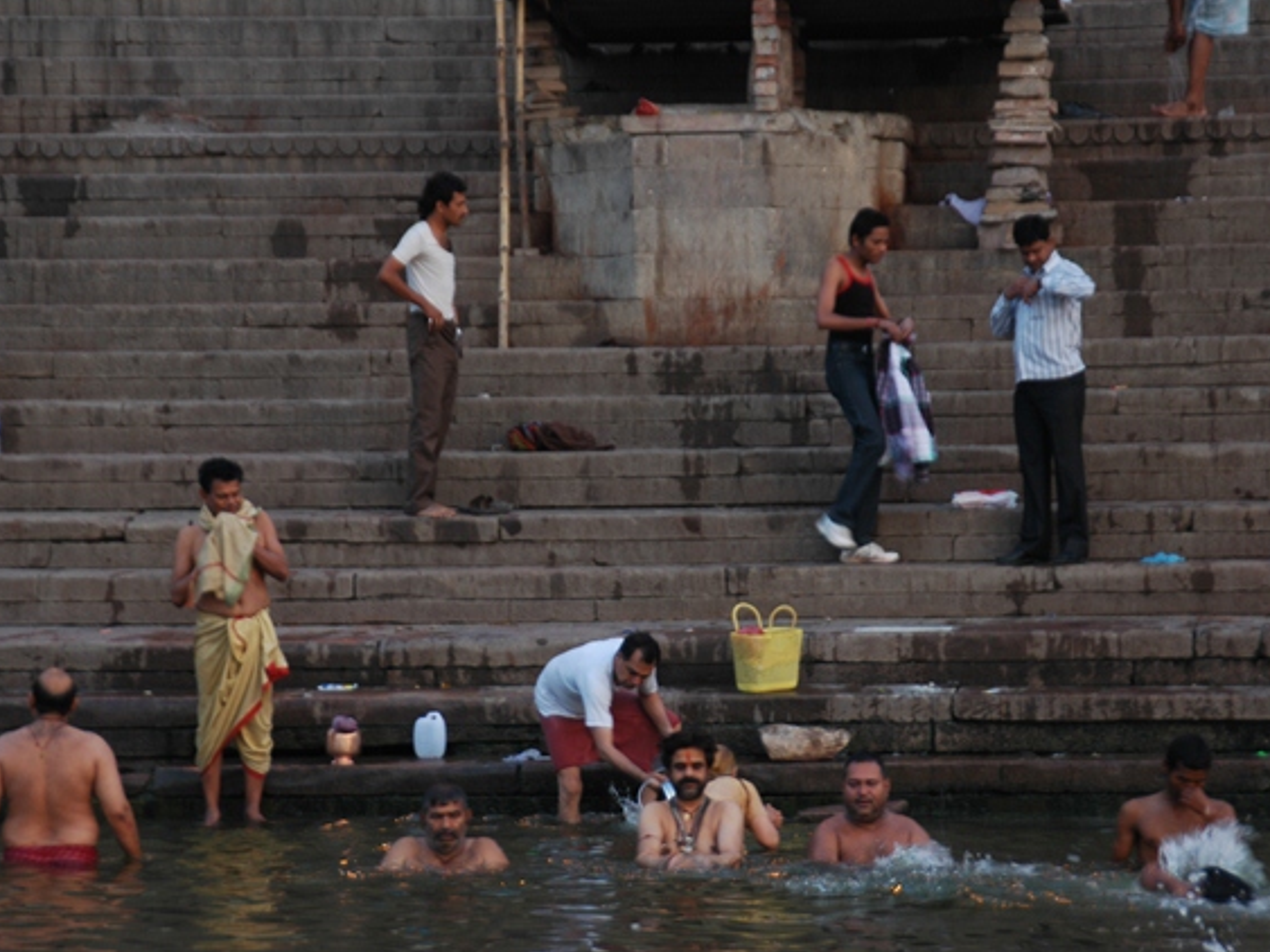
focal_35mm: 141
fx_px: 5172
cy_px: 478
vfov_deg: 10.5
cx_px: 654
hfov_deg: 14.0
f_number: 6
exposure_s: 1/40
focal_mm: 86
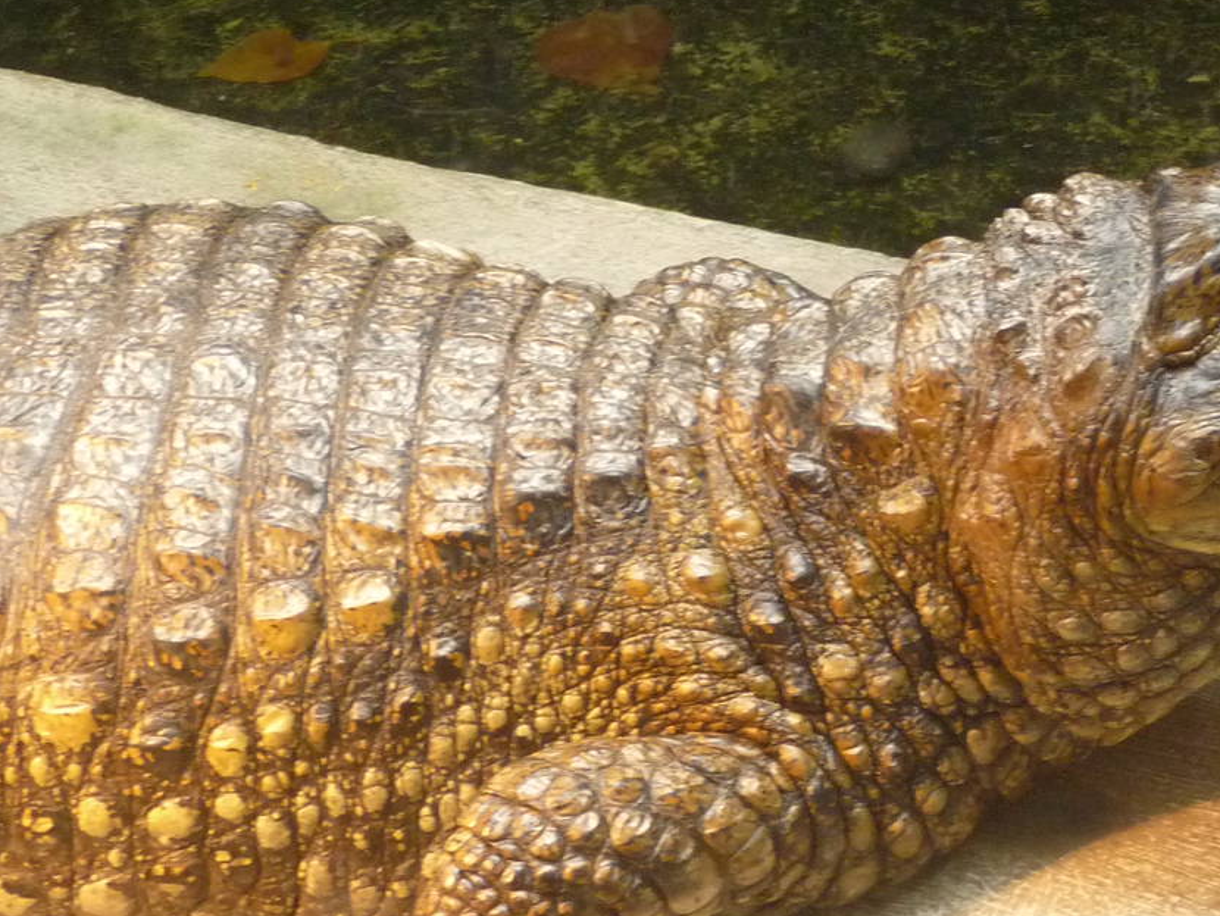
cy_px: 509
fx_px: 3737
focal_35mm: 106
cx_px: 1010
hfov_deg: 18.3
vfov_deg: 14.0
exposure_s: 1/40
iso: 320
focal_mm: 8.5
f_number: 4.2
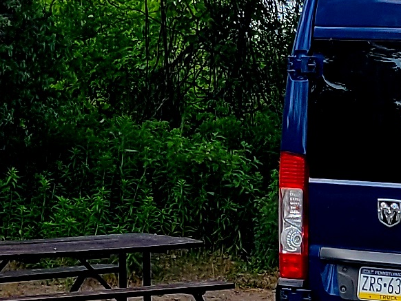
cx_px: 20
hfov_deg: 10.9
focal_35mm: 180
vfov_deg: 8.0
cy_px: -244
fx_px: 2086
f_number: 1.8
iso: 40
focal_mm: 5.4
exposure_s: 1/1250
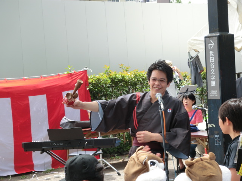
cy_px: 90
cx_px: 121
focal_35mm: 73
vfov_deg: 20.2
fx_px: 510
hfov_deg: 26.7
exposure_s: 1/160
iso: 100
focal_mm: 12.9
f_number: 4
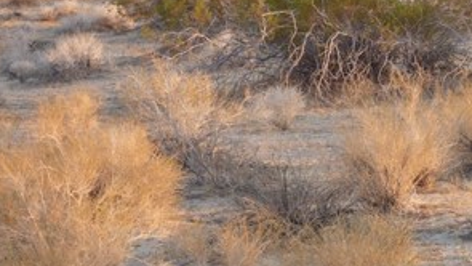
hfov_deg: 7.1
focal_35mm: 303
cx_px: 397
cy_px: 120
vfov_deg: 4.0
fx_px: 3793
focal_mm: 21
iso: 100
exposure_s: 1/50
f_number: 4.4
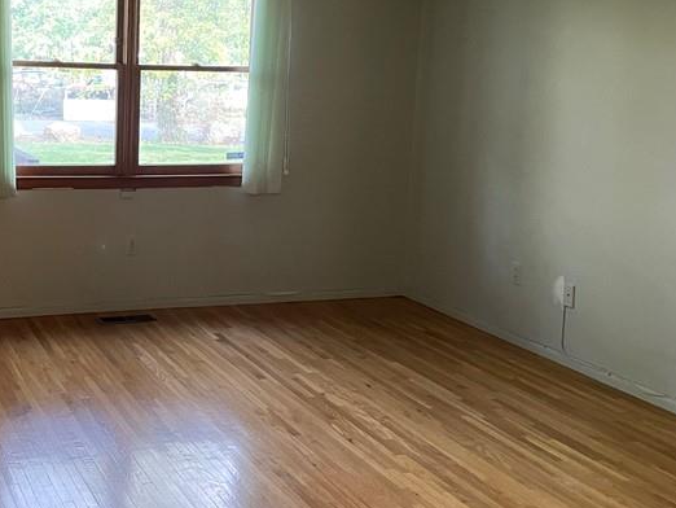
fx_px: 996
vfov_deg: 28.4
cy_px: 162
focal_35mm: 51
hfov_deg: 36.7
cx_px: 177
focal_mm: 4.2
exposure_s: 1/60
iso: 400
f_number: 1.6
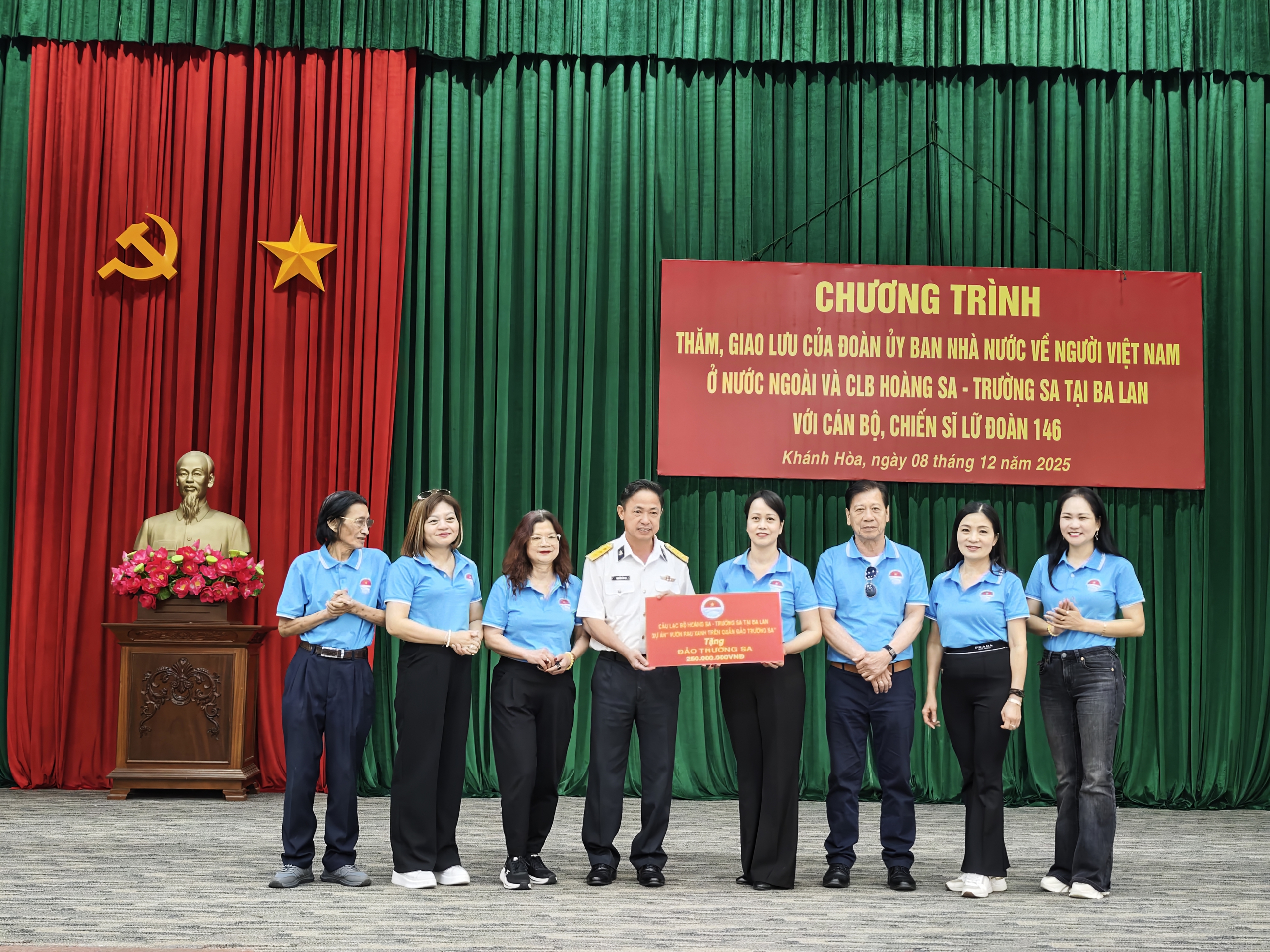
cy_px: 476
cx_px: 635
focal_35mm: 46
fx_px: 1688
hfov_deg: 41.2
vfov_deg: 31.5
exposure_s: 1/33.3
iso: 1250
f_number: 1.63
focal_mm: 8.72
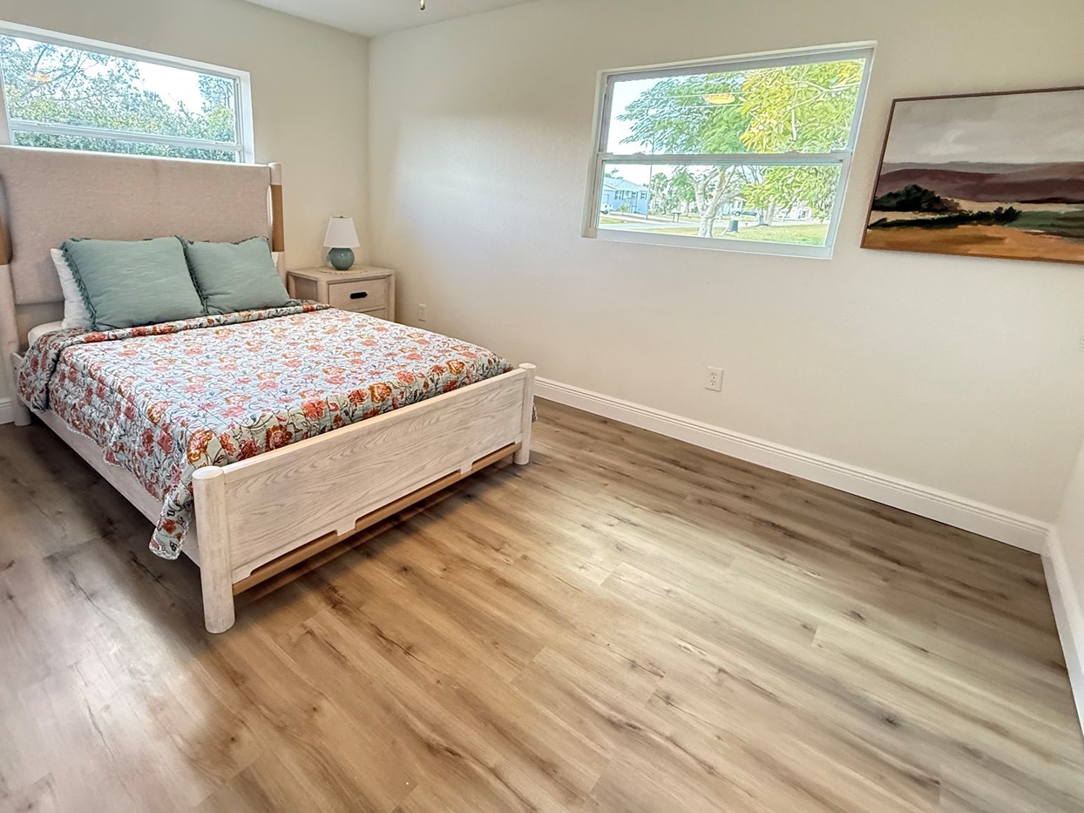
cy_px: 343
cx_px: 465
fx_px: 564
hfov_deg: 87.2
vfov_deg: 71.1
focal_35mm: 18
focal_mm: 2.22
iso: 500
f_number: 2.2
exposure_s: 1/120
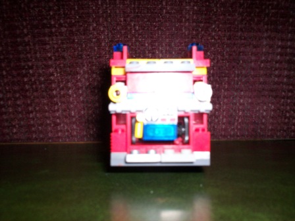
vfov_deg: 39.7
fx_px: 307
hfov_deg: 51.4
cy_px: 110
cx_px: 148
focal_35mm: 36
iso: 140
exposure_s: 1/60
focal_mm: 6
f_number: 4.5
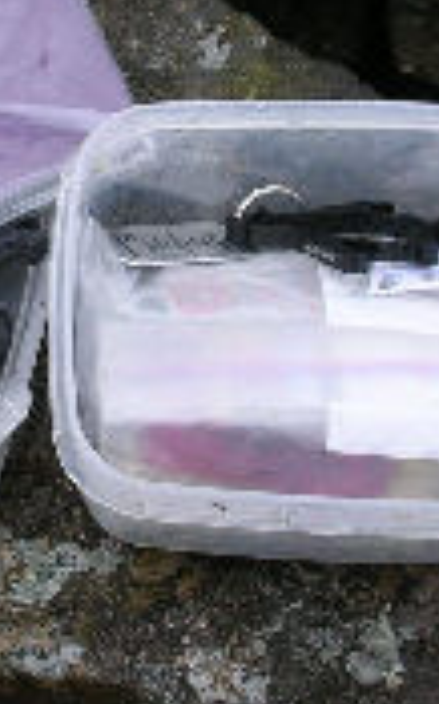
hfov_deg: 12.1
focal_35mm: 106
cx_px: -36
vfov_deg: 19.6
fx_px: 2034
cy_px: 251
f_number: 3
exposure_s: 1/196
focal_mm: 5.8
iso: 50
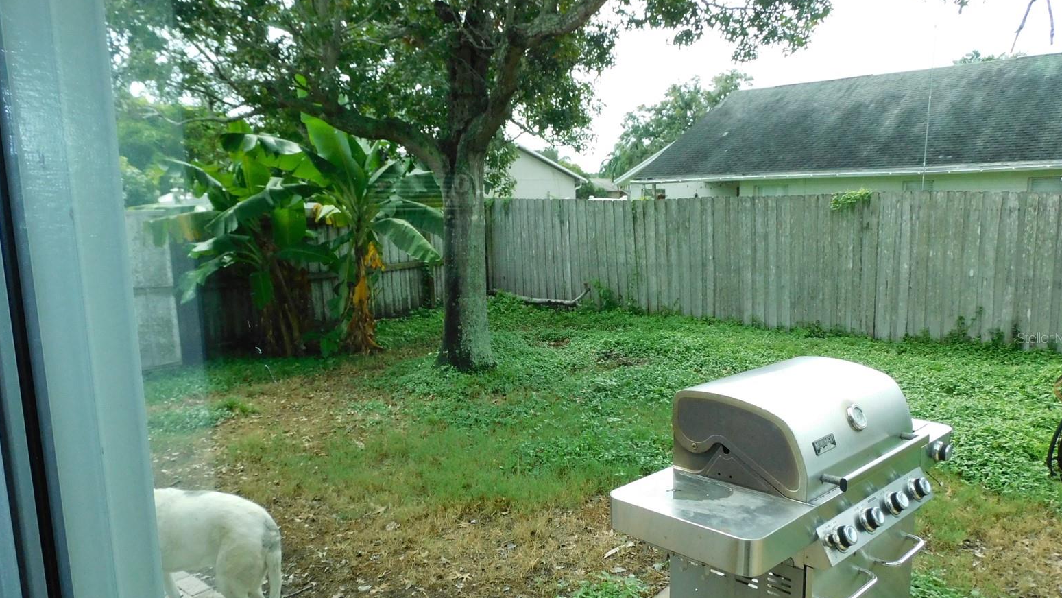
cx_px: 533
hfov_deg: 69.8
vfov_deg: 42.8
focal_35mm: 27
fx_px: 760
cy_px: 337
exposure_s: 1/800
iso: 400
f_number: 3.3
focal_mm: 4.3
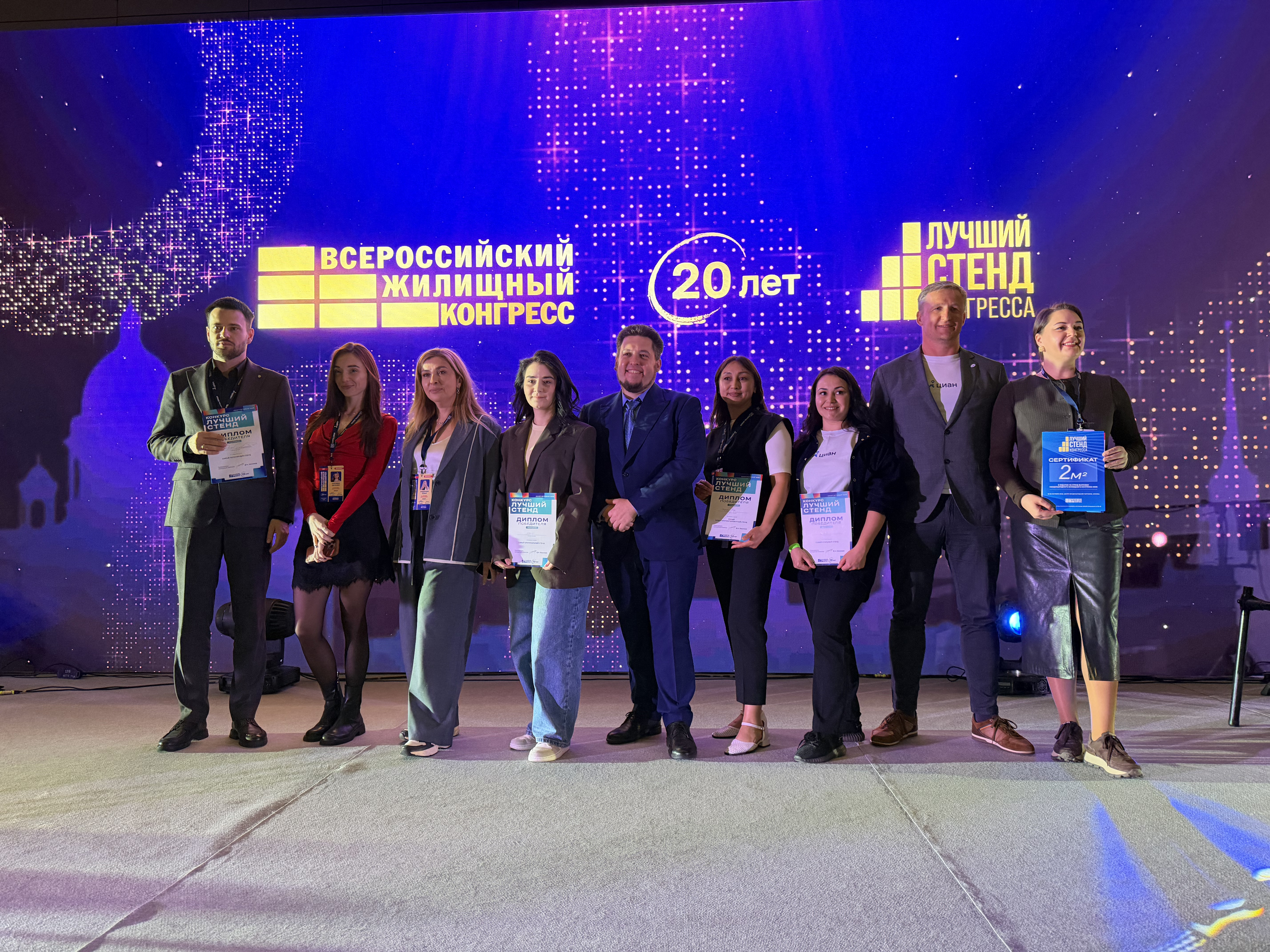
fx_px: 881
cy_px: 476
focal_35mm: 24
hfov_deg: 71.6
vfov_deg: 56.8
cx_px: 635
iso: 400
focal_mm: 6.76
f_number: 1.78
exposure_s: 1/59
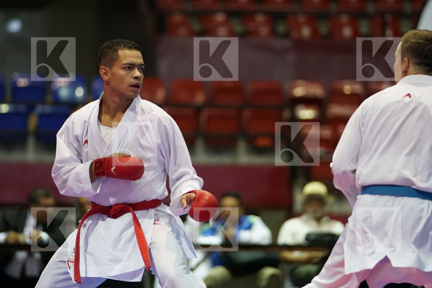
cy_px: 144
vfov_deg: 5.5
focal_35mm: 252
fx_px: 3024
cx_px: 216
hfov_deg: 8.2
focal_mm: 168
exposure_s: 1/250
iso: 3200
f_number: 2.8
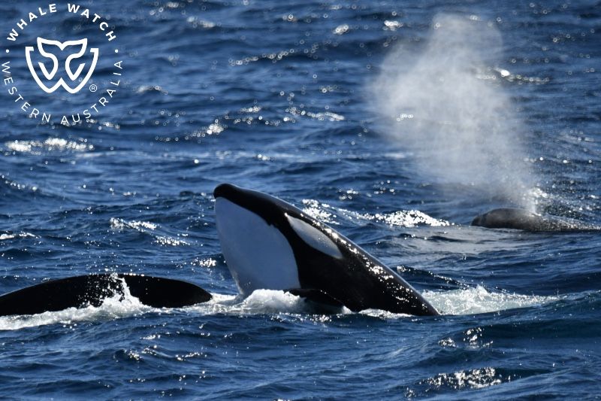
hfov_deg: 4.1
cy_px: 200
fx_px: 8345
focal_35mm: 500
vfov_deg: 2.7
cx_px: 300
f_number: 6.3
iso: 900
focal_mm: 500
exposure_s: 1/8000
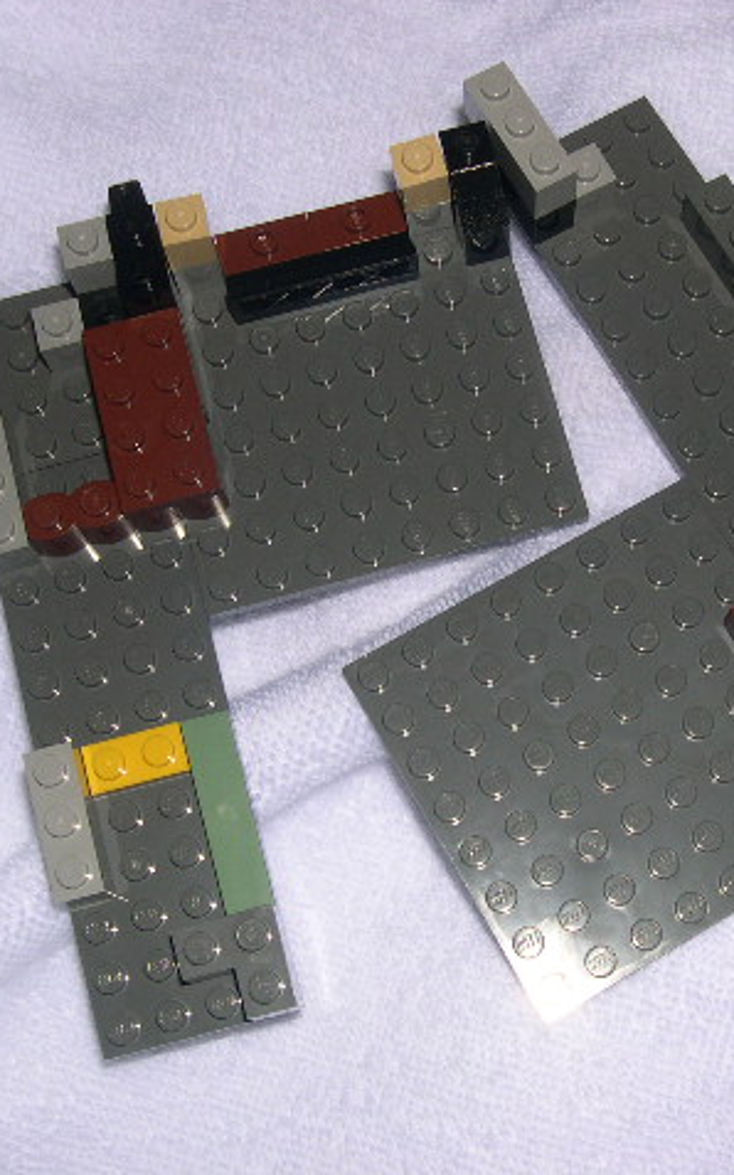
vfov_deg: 37.5
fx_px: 1729
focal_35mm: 54
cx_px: 502
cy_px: 586
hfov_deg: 23.8
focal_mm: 8
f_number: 7.6
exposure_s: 1/60
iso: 100
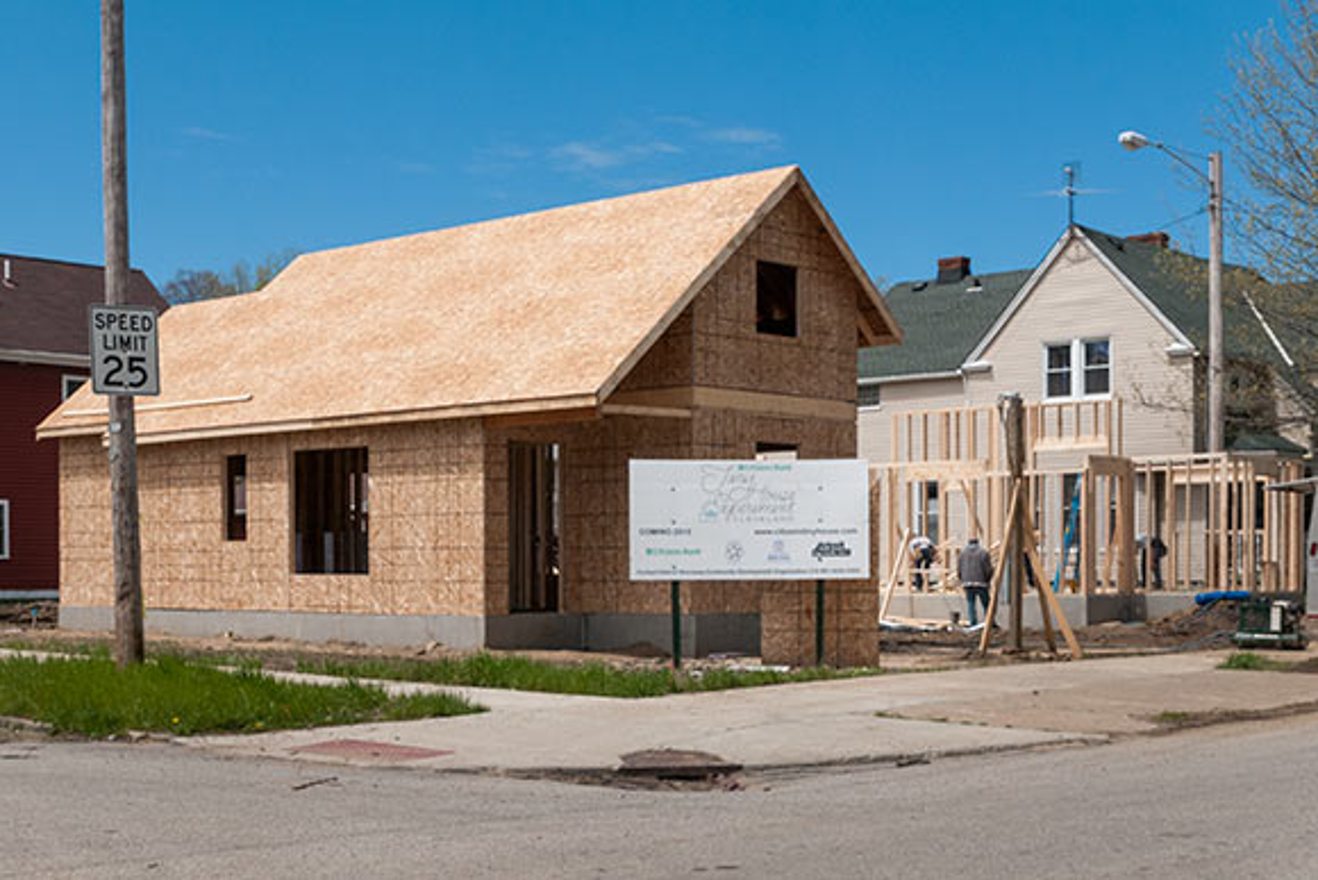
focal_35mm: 39
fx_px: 1428
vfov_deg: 34.2
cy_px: 440
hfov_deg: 49.5
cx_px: 659
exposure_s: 1/1250
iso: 400
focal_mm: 26
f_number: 13
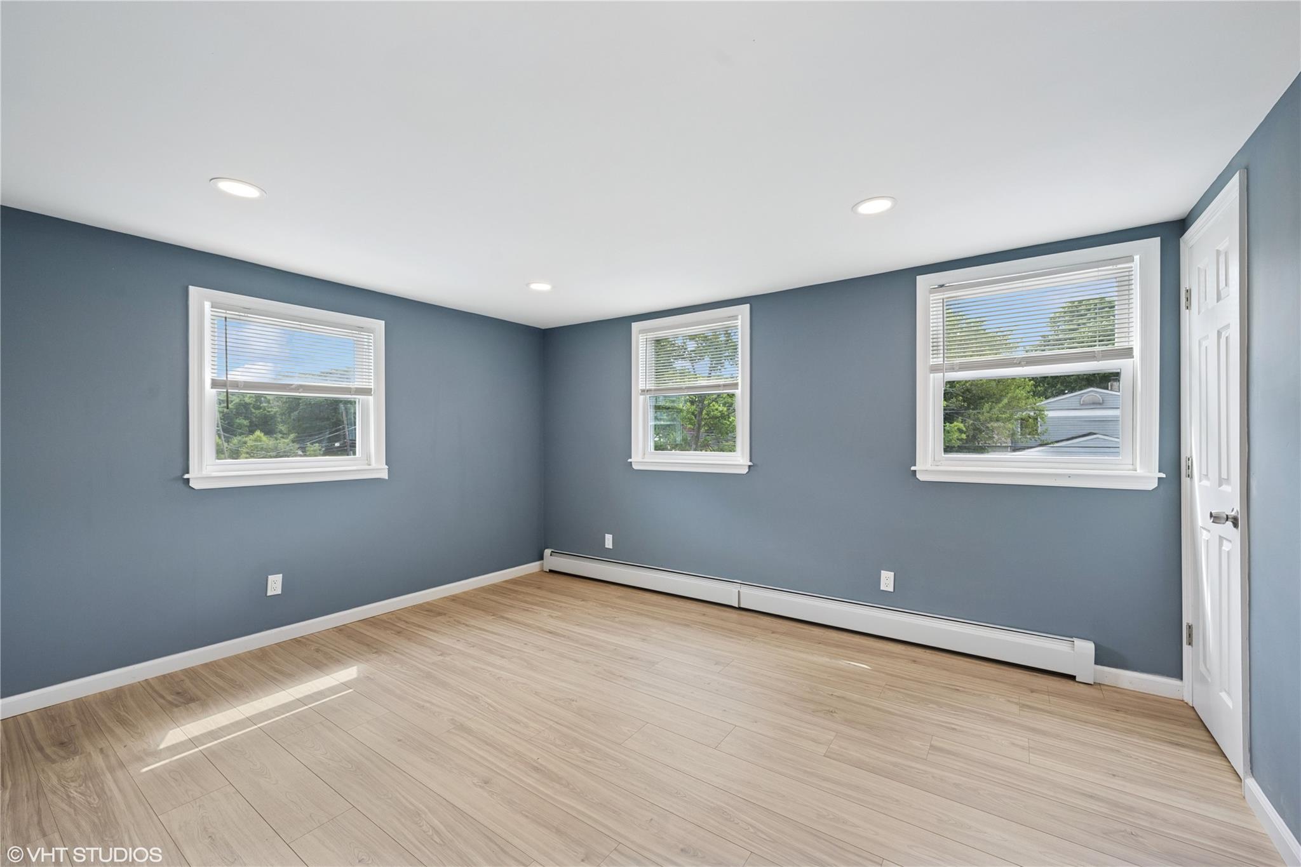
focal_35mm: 14
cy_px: 434
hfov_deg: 104.3
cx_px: 650
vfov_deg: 81.2
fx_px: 506
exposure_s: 1/320
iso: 320
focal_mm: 14
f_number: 8
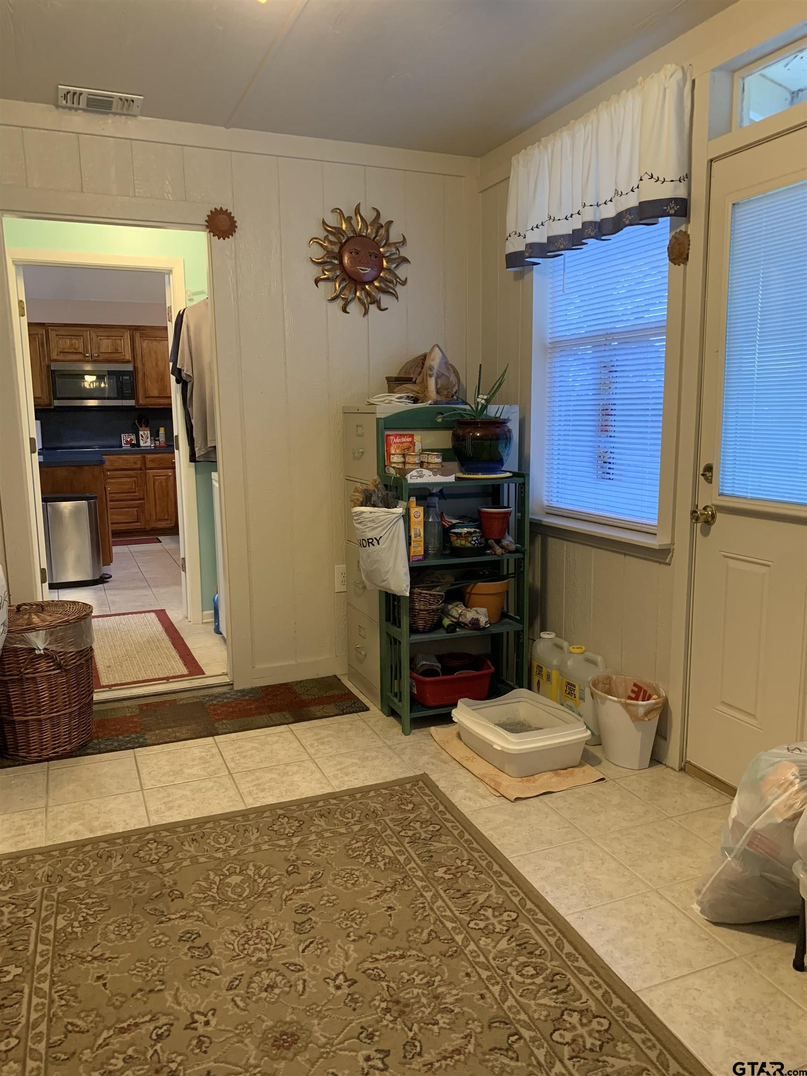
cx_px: 404
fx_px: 808
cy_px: 538
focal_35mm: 26
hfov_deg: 53.1
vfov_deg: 67.3
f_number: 1.8
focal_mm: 4.25
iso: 400
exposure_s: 1/40
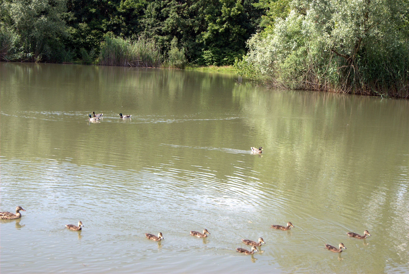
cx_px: 204
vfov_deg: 23.9
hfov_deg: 35.0
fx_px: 649
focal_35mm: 57
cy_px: 137
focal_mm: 38
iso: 100
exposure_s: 1/160
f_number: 6.3
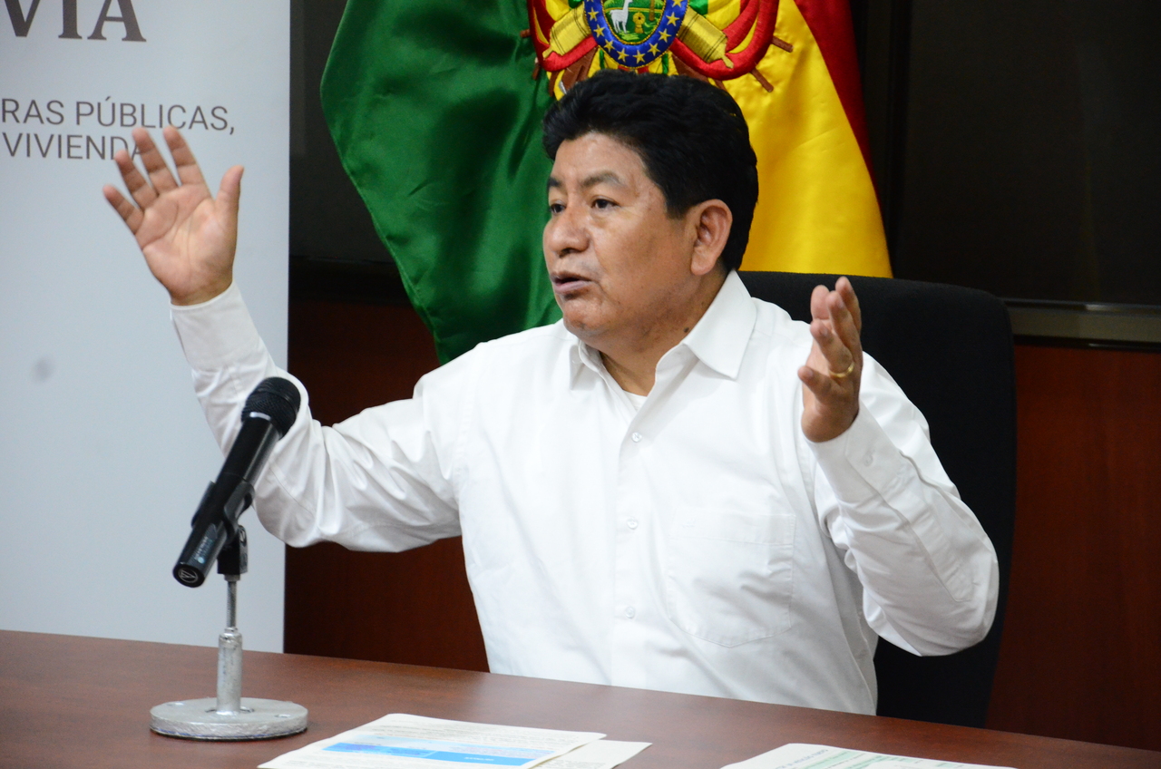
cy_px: 384
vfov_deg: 8.7
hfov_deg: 13.1
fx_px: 5069
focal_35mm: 158
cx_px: 580
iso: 3200
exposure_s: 1/100
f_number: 5.6
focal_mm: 105
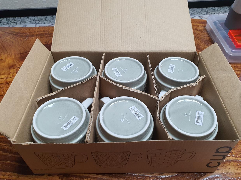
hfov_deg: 65.3
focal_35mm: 27
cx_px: 124
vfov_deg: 51.3
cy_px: 87
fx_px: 188
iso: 160
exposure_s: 1/120
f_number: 2.4
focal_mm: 4.3
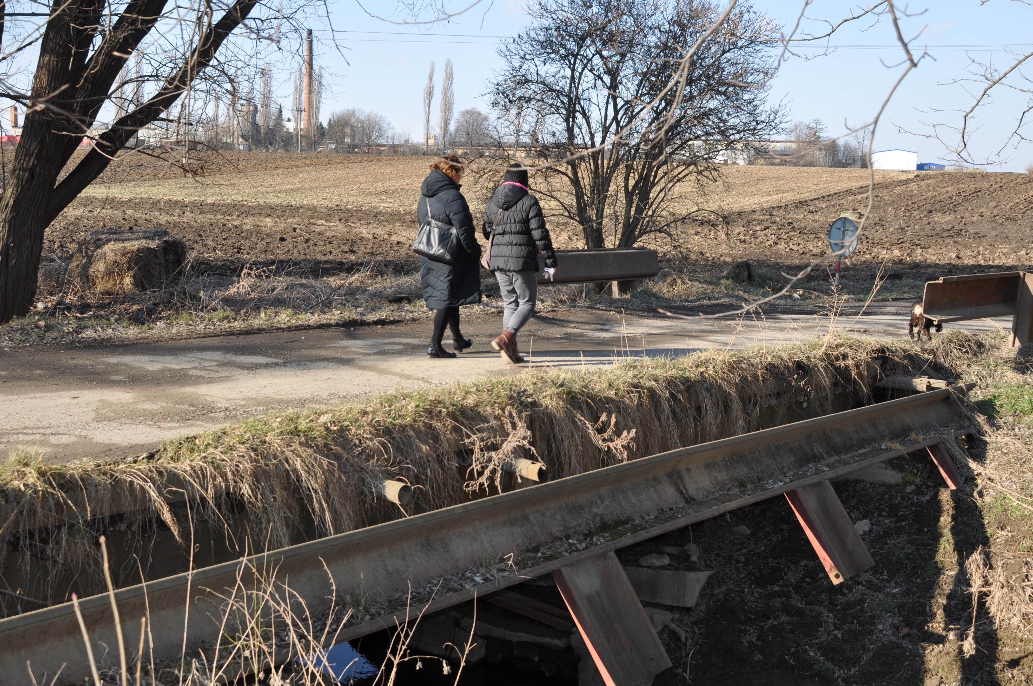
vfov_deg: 34.1
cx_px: 516
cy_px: 343
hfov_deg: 49.6
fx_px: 1118
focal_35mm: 39
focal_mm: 26
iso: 200
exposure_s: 1/200
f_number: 7.1
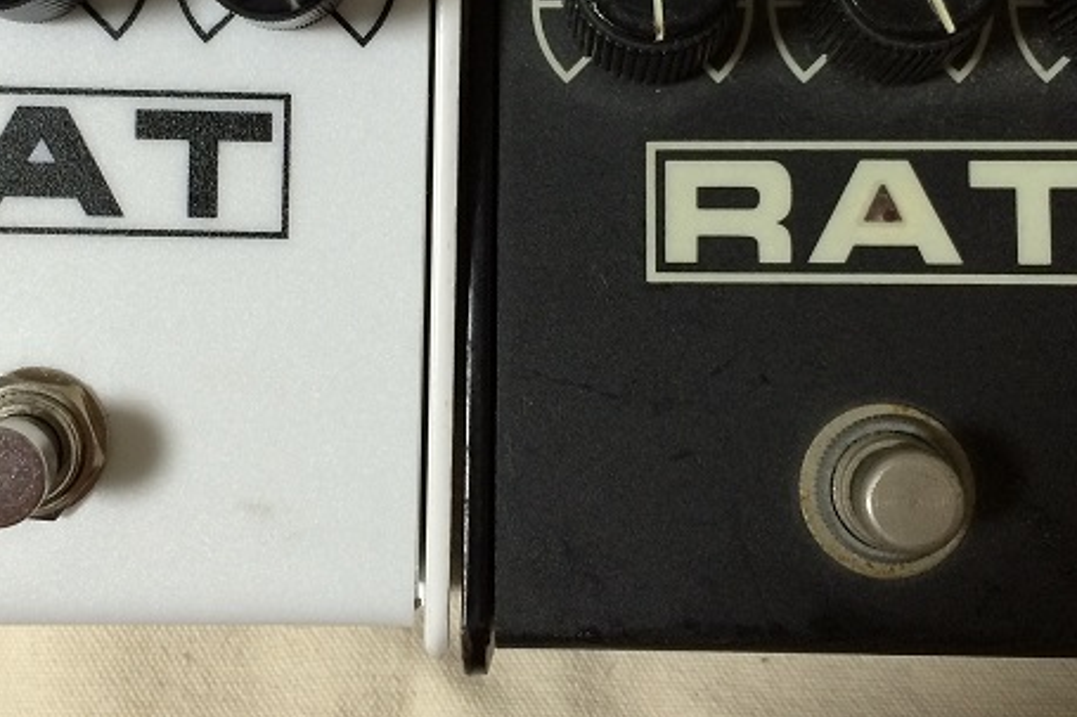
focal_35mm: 56
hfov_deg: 35.6
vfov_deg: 23.8
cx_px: 490
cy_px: 149
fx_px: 1675
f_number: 2.2
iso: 160
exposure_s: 1/33
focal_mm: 4.12
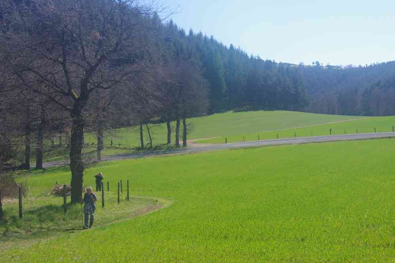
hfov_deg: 40.0
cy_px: 132
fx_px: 543
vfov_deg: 27.3
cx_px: 198
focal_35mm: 50
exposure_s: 1/60
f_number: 11
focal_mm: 33
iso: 200
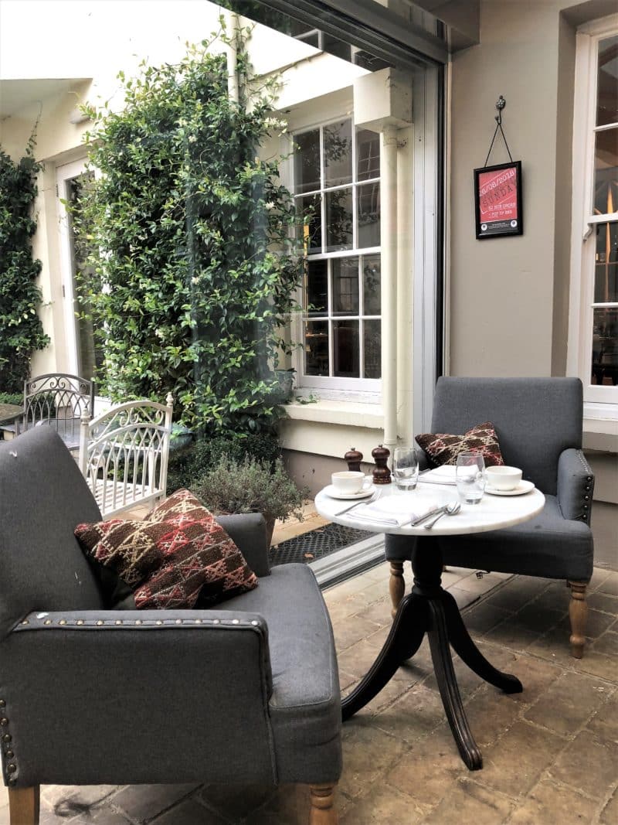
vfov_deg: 63.4
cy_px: 412
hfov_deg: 49.7
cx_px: 309
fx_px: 667
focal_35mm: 28
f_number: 1.8
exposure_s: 1/20
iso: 40
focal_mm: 3.99
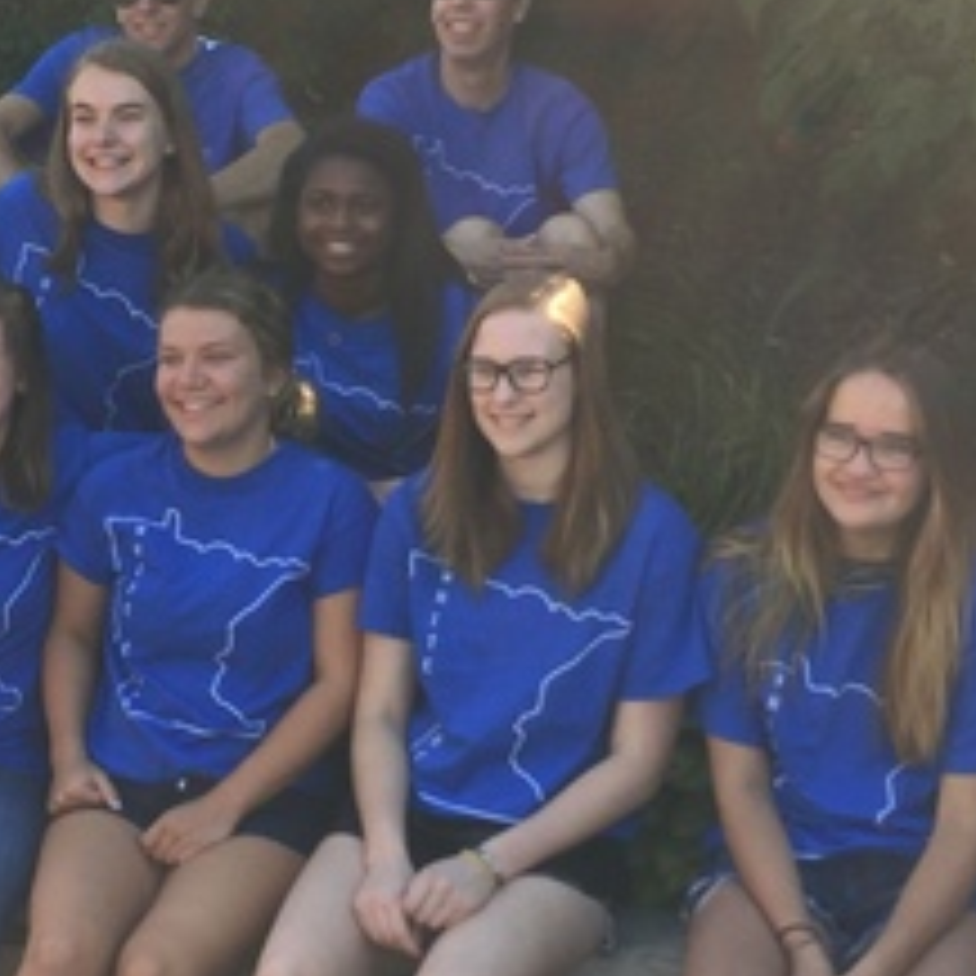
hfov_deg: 20.1
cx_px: 130
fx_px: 2711
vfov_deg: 20.4
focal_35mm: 85
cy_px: 504
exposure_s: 1/244
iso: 32
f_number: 2.2
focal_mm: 4.15
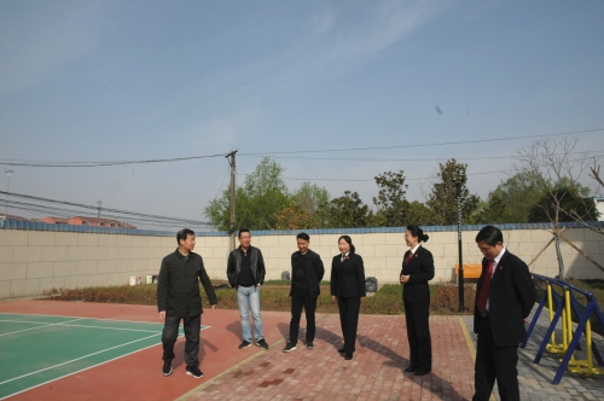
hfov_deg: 73.8
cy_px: 200
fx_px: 402
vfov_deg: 53.0
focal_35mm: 24
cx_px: 302
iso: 800
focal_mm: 16
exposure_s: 1/1000
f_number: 16
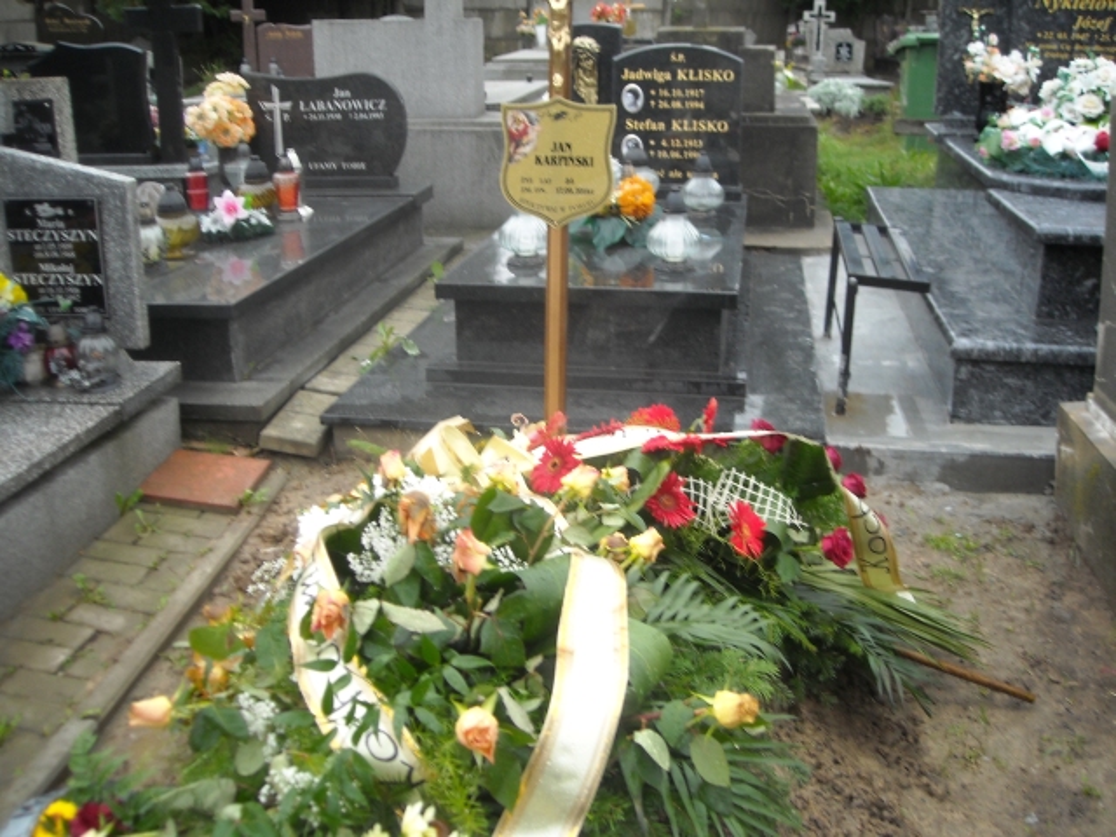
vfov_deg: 40.7
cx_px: 558
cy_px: 418
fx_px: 1128
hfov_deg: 52.6
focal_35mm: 35
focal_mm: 5.7
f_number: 2.8
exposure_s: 1/60
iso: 95
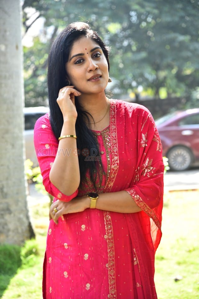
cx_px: 100
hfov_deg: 15.9
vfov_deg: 23.6
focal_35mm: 86
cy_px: 150
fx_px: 713
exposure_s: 1/160
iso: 320
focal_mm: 86
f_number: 4
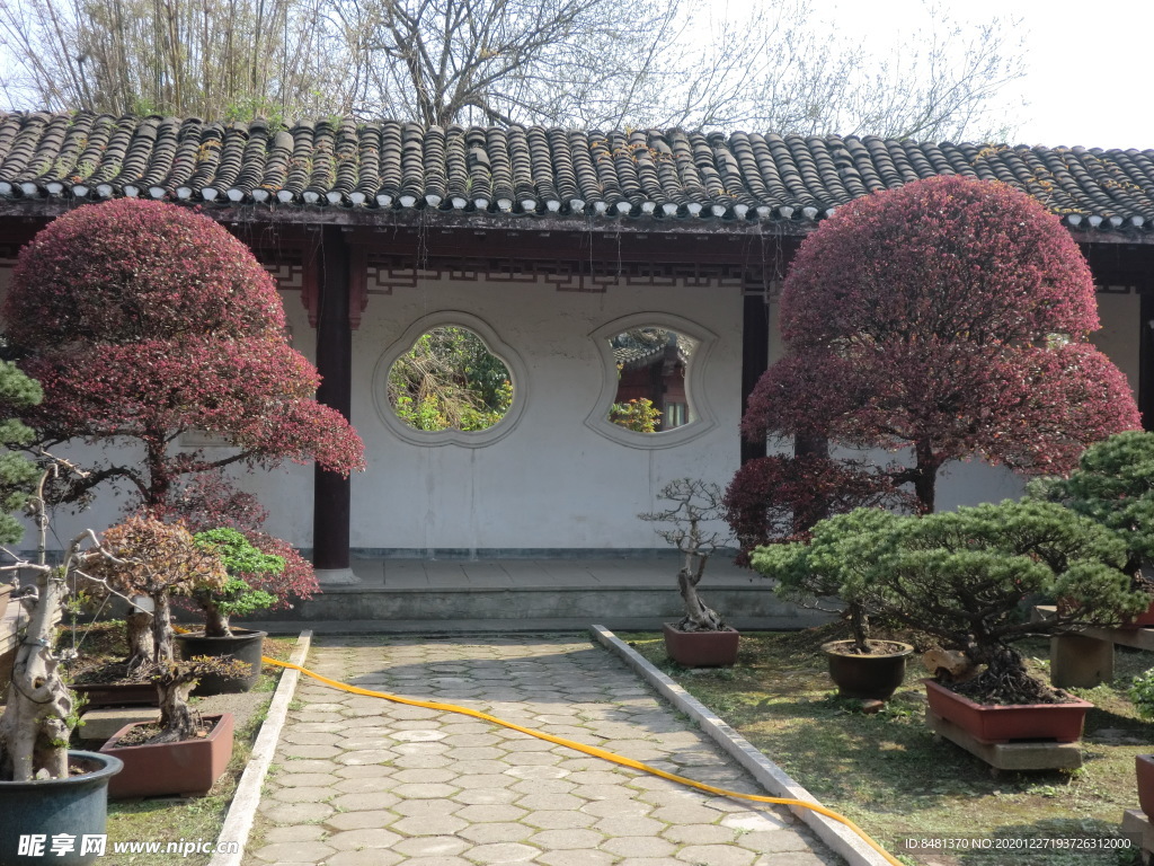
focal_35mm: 47
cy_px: 433
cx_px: 577
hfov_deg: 40.4
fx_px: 1567
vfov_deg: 30.9
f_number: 3.4
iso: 50
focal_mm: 8.46
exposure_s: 1/250
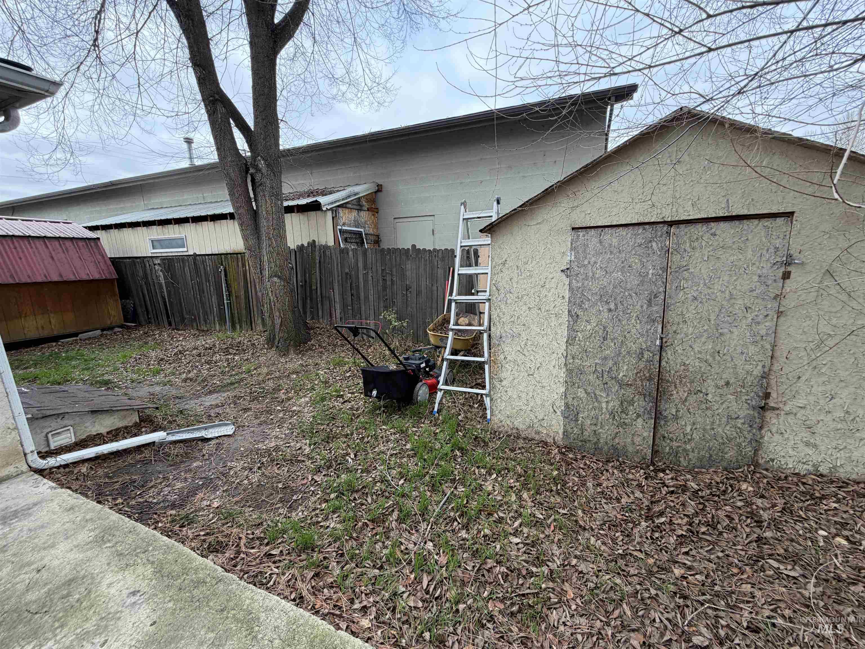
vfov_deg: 85.7
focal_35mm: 14
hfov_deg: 102.1
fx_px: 350
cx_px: 432
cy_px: 324
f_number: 2.2
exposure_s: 1/145
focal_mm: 2.22
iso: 40
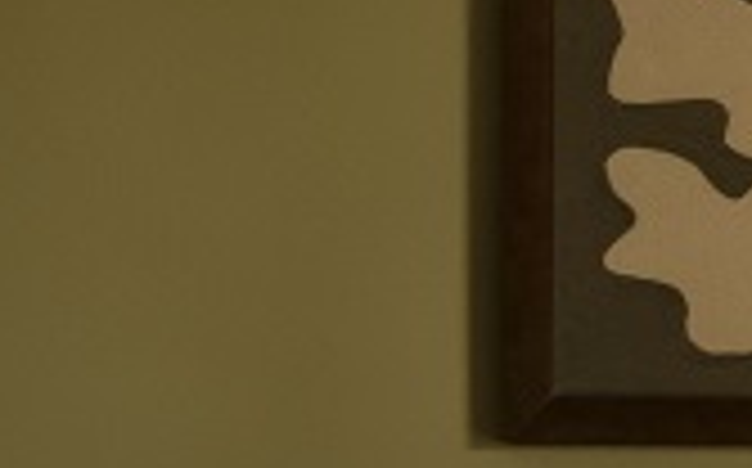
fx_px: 5015
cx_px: 1527
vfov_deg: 5.3
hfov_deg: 8.2
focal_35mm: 245
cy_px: 594
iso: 500
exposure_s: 1/1.67
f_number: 18
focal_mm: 33.4
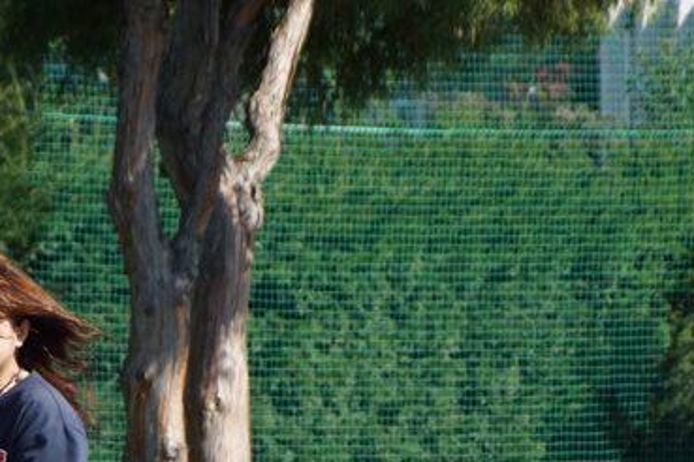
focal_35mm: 749
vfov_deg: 1.8
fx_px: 14438
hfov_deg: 2.8
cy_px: 520
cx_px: 102
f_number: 6.3
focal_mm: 180
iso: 500
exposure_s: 1/1600
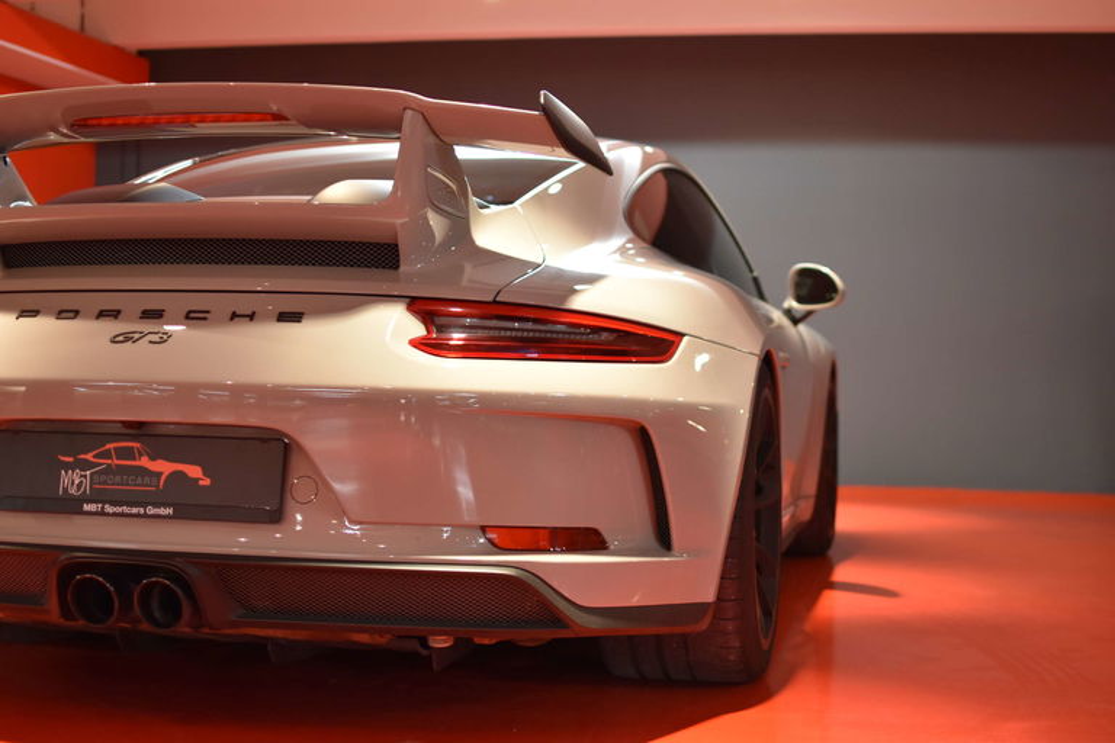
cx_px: 558
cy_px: 372
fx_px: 1626
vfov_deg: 25.8
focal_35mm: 52
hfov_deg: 37.9
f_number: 2.2
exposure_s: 1/60
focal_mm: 35
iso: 800
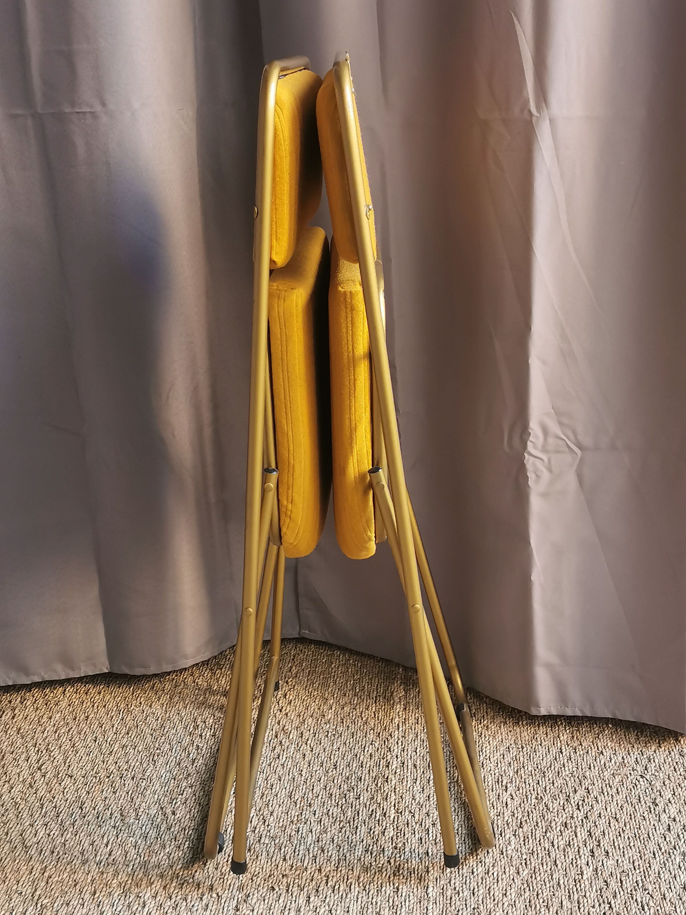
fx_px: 1215
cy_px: 458
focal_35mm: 46
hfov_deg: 31.5
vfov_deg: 41.2
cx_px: 343
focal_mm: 5.58
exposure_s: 1/120
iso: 160
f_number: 1.8
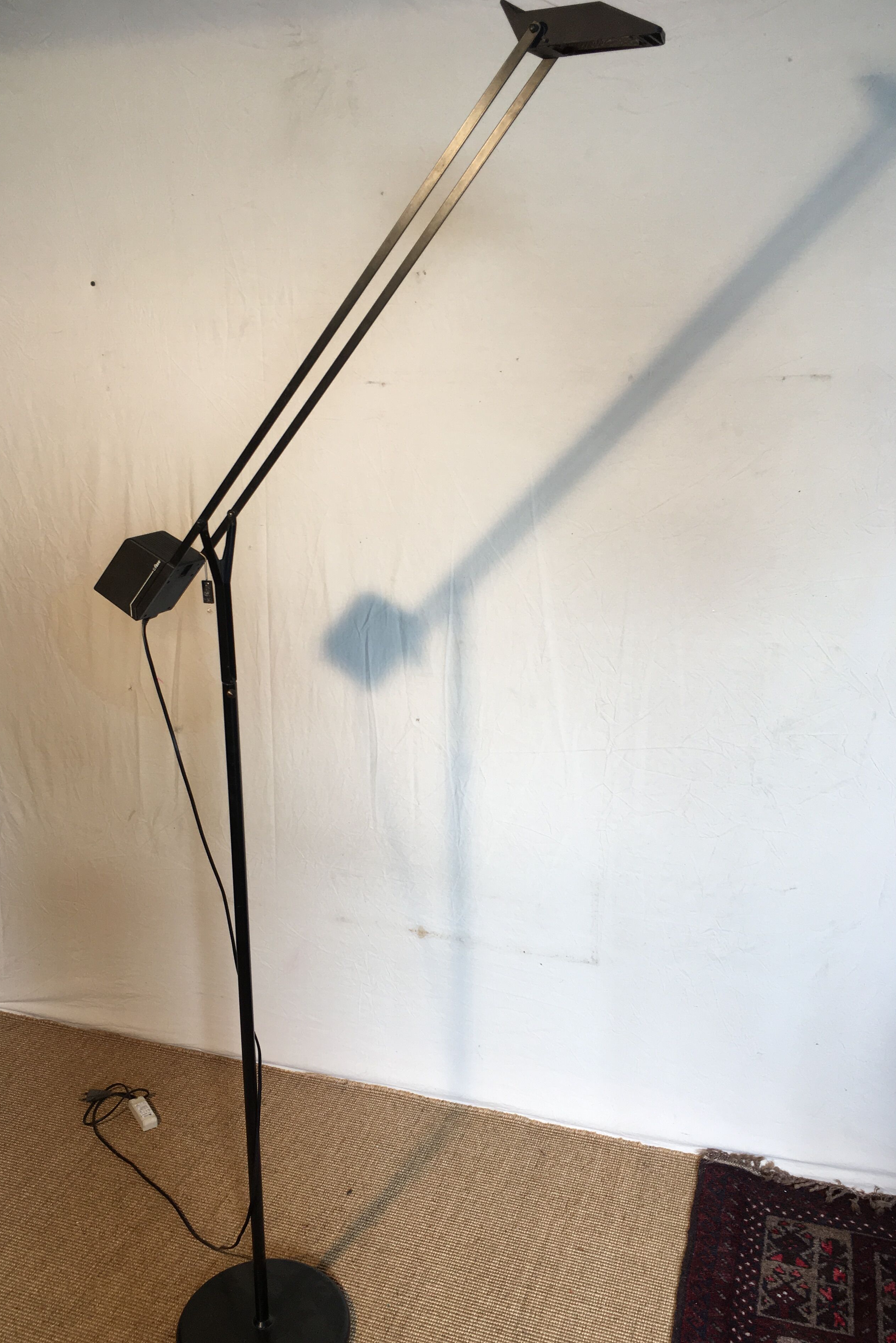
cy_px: 693
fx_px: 1194
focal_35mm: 32
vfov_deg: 58.7
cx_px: 371
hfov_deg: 41.0
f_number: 2.2
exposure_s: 1/100
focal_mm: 4.15
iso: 40
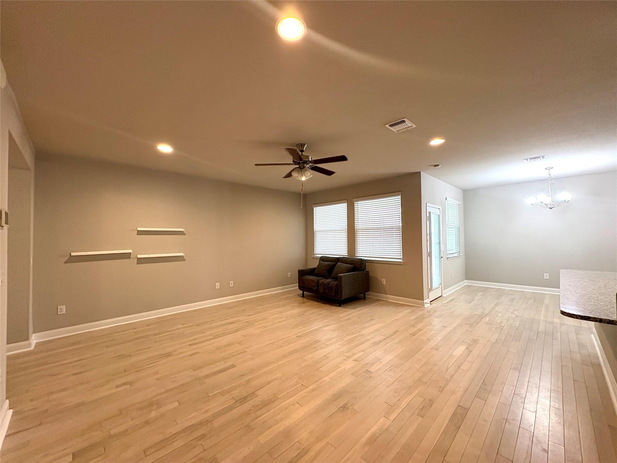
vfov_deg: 85.7
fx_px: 250
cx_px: 308
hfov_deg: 102.1
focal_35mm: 14
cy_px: 232
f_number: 2.2
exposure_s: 1/60
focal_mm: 2.22
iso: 200
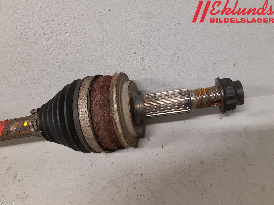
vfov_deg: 53.1
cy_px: 102
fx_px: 206
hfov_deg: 67.3
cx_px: 137
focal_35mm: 26
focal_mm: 3.93
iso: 250
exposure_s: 1/50
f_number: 1.7
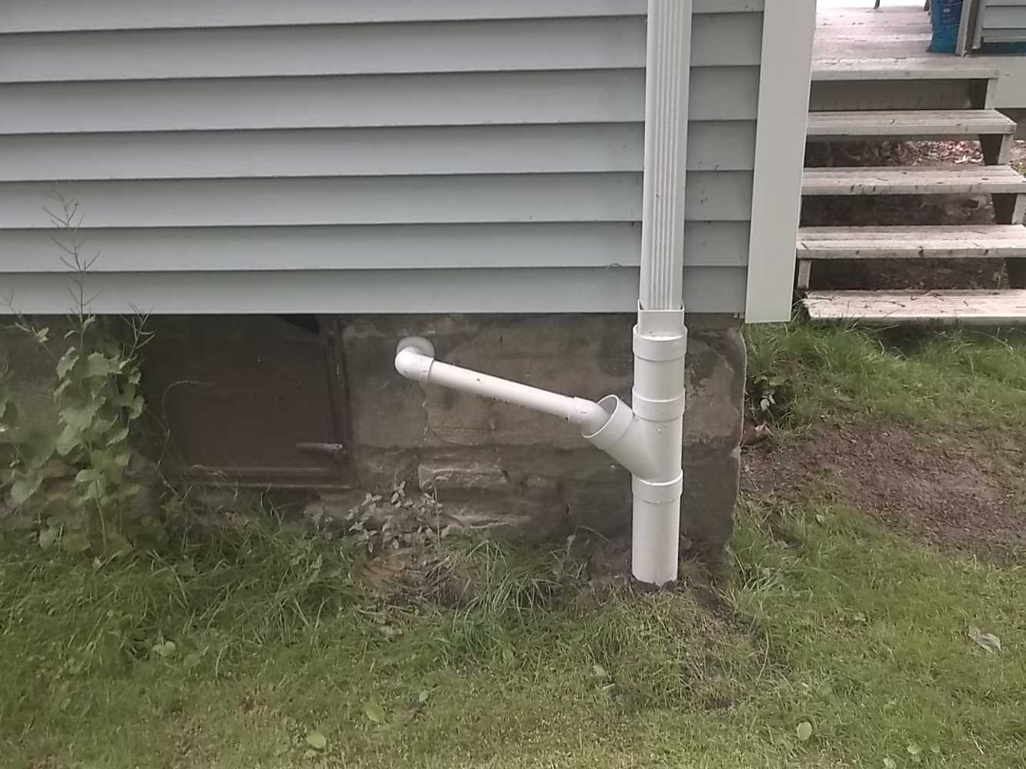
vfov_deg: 43.0
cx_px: 513
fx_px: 978
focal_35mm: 33
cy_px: 384
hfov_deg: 55.3
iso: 80
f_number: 3.3
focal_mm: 5.9
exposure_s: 1/50
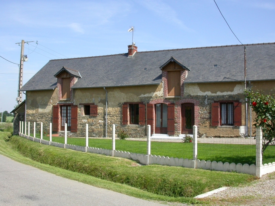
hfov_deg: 49.0
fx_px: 302
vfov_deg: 37.7
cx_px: 138
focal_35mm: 38
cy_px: 103
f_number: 6.7
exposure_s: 1/308
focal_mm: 7.85
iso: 100
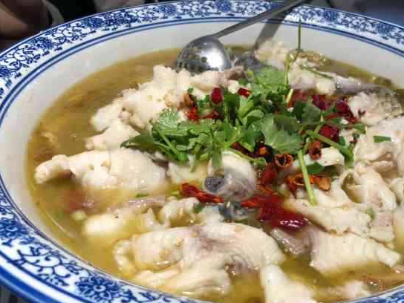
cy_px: 183
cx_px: 247
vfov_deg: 39.5
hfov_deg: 50.9
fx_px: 420
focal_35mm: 36
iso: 25
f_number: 1.8
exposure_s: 1/33
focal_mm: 4
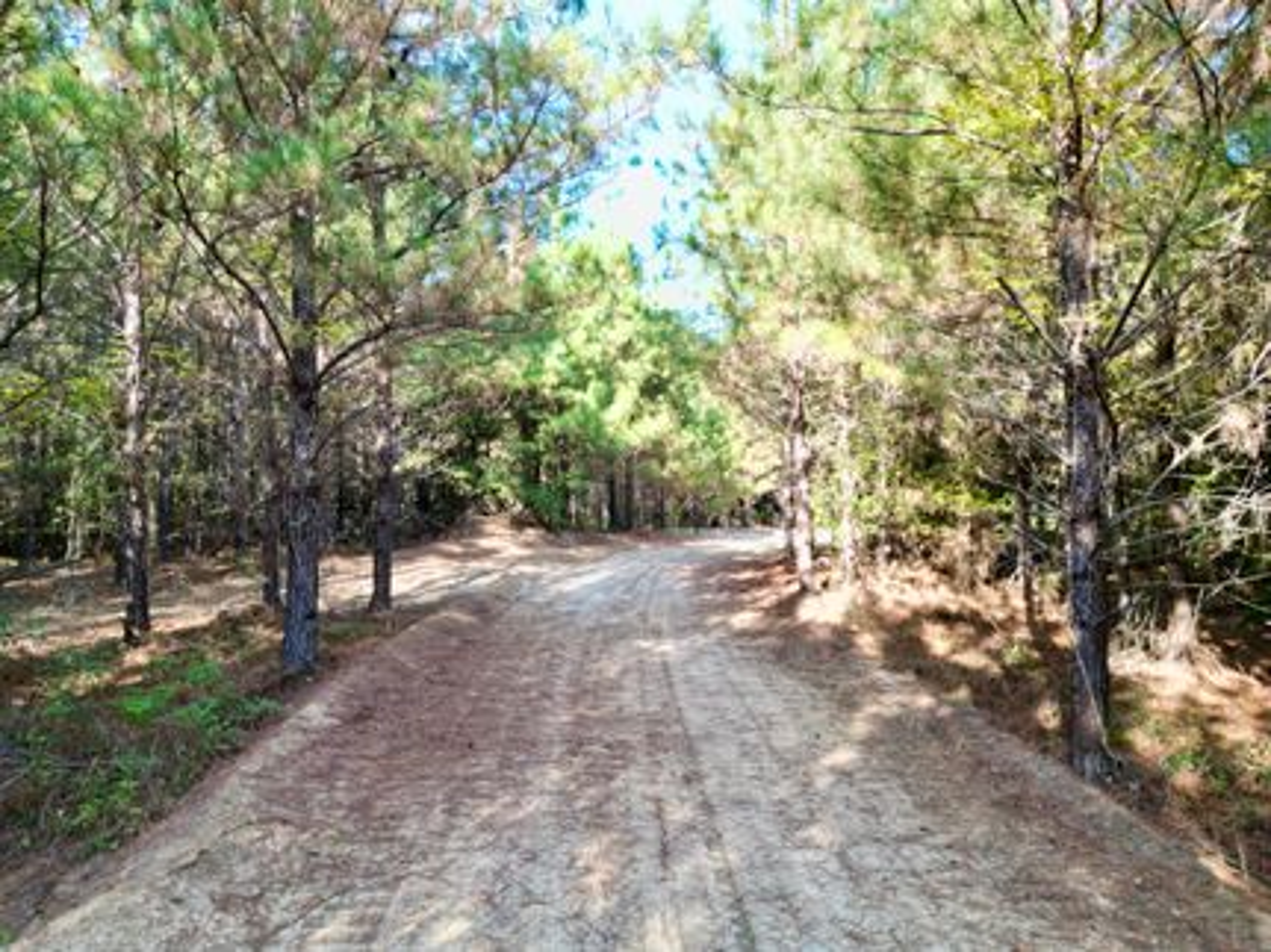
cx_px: 636
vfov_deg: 56.8
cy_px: 476
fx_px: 881
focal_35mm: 24
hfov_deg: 71.6
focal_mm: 6.72
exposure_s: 1/320
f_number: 1.7
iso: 150
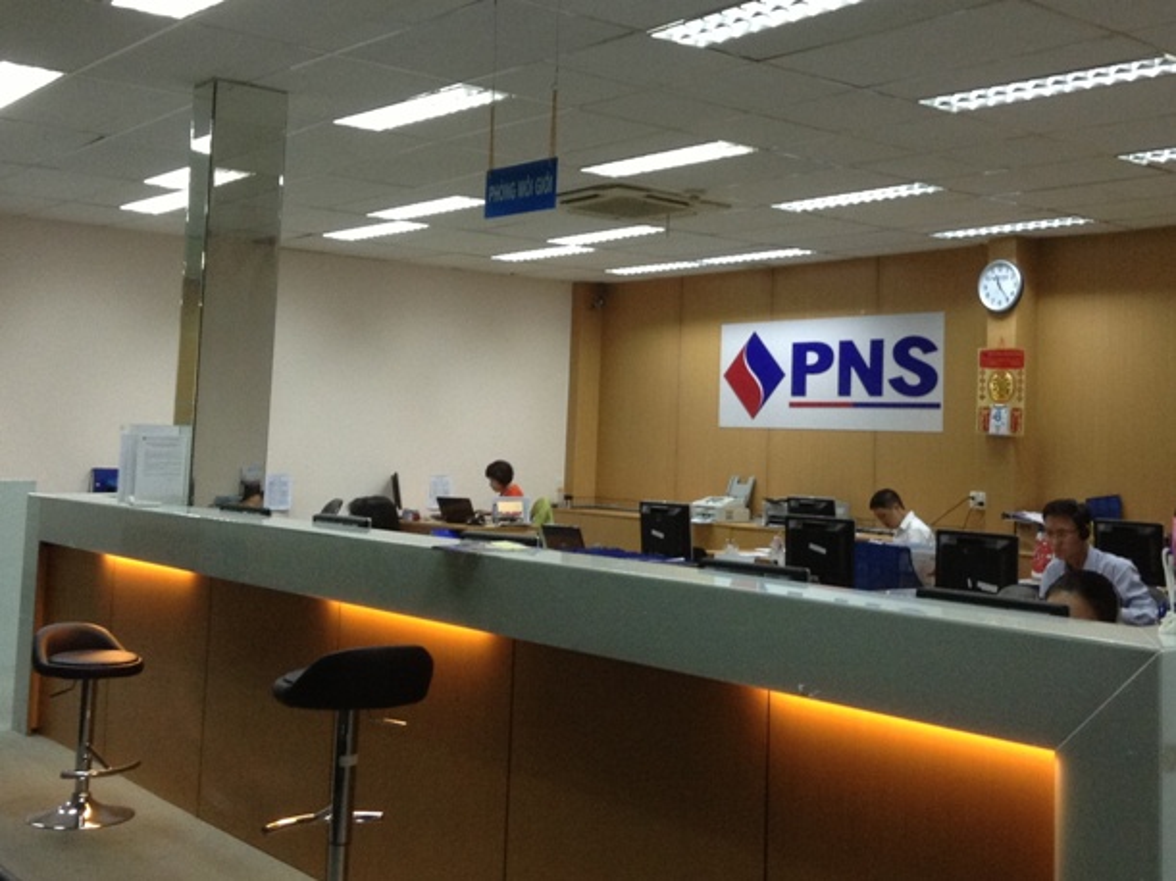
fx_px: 1121
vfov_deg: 42.9
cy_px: 440
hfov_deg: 55.4
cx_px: 588
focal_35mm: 33
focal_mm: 3.3
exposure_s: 1/24
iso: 125
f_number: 2.4
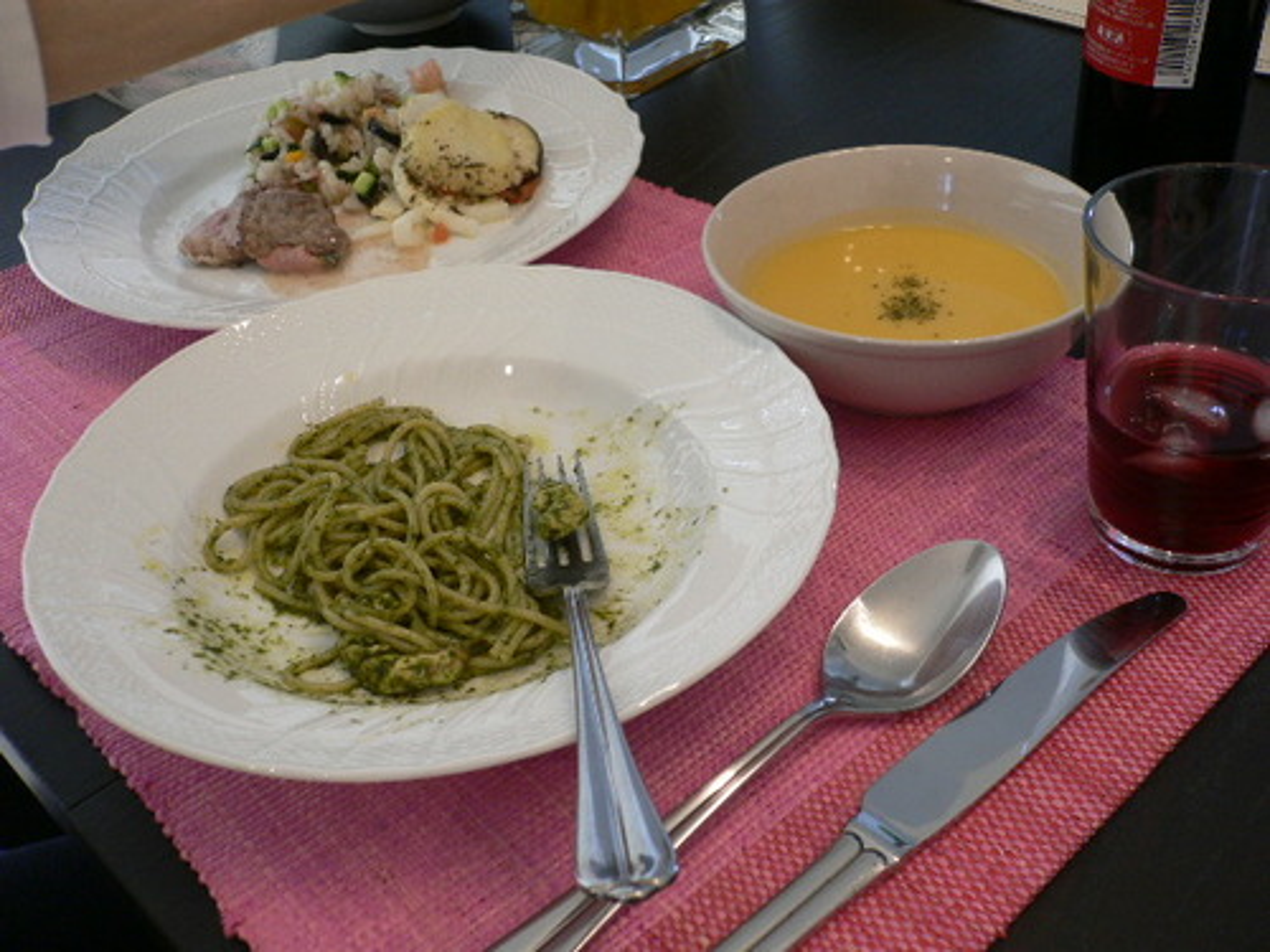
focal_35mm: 35
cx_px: 635
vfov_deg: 40.7
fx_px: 1284
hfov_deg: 52.6
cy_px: 476
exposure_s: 1/30
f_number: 2.8
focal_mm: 5.8
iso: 100
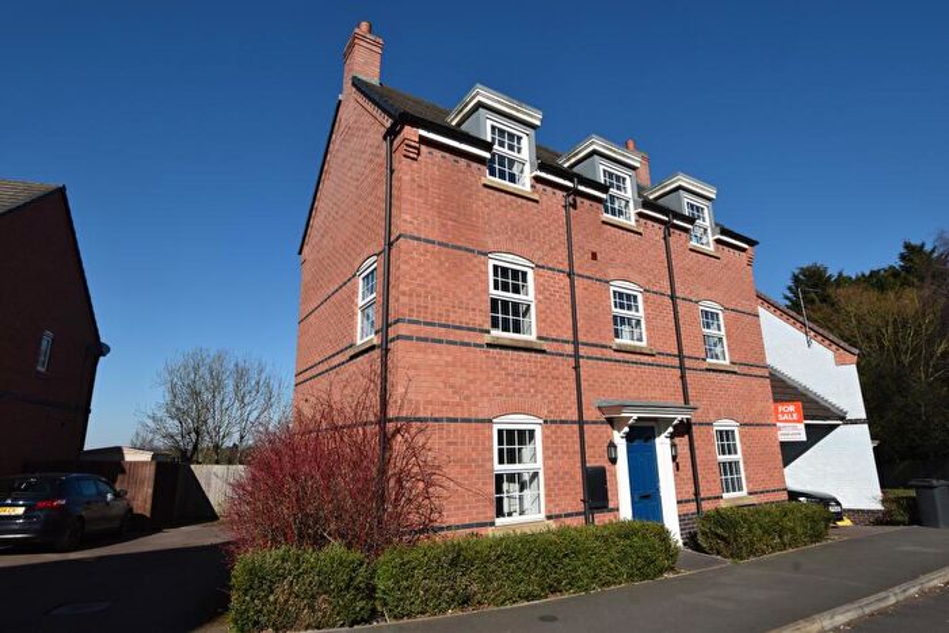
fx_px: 514
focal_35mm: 20
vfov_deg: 63.2
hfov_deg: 85.4
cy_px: 316
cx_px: 474
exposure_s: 1/320
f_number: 9
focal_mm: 13
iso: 100
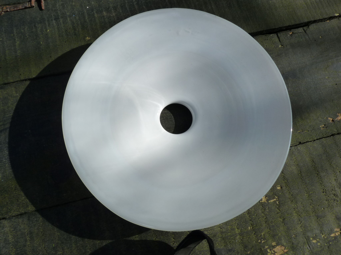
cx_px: 170
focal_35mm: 27
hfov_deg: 65.3
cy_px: 128
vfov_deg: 51.4
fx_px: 266
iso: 125
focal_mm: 4.8
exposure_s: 1/400
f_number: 5.6
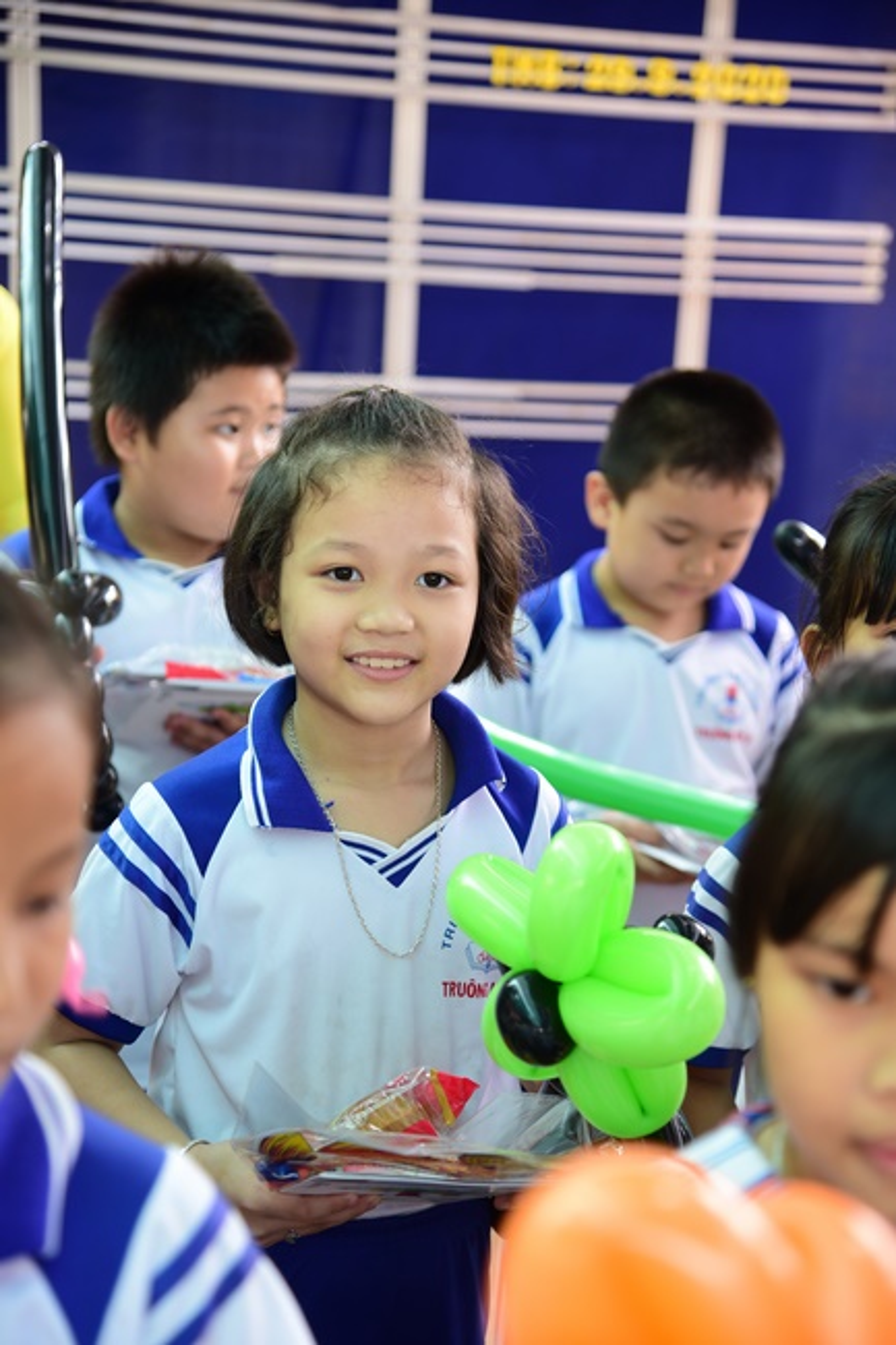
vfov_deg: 28.9
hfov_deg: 19.4
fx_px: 2615
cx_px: 448
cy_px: 672
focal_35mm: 70
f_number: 4
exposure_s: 1/100
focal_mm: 70
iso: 320
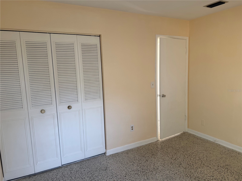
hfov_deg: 71.6
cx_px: 121
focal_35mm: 24
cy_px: 90
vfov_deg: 56.8
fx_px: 168
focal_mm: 6.76
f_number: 1.78
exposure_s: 1/120
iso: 125
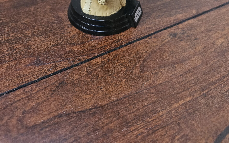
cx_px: 116
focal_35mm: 33
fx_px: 206
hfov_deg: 58.1
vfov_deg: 34.2
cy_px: -6
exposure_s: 1/120
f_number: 1.7
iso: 800
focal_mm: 6.3
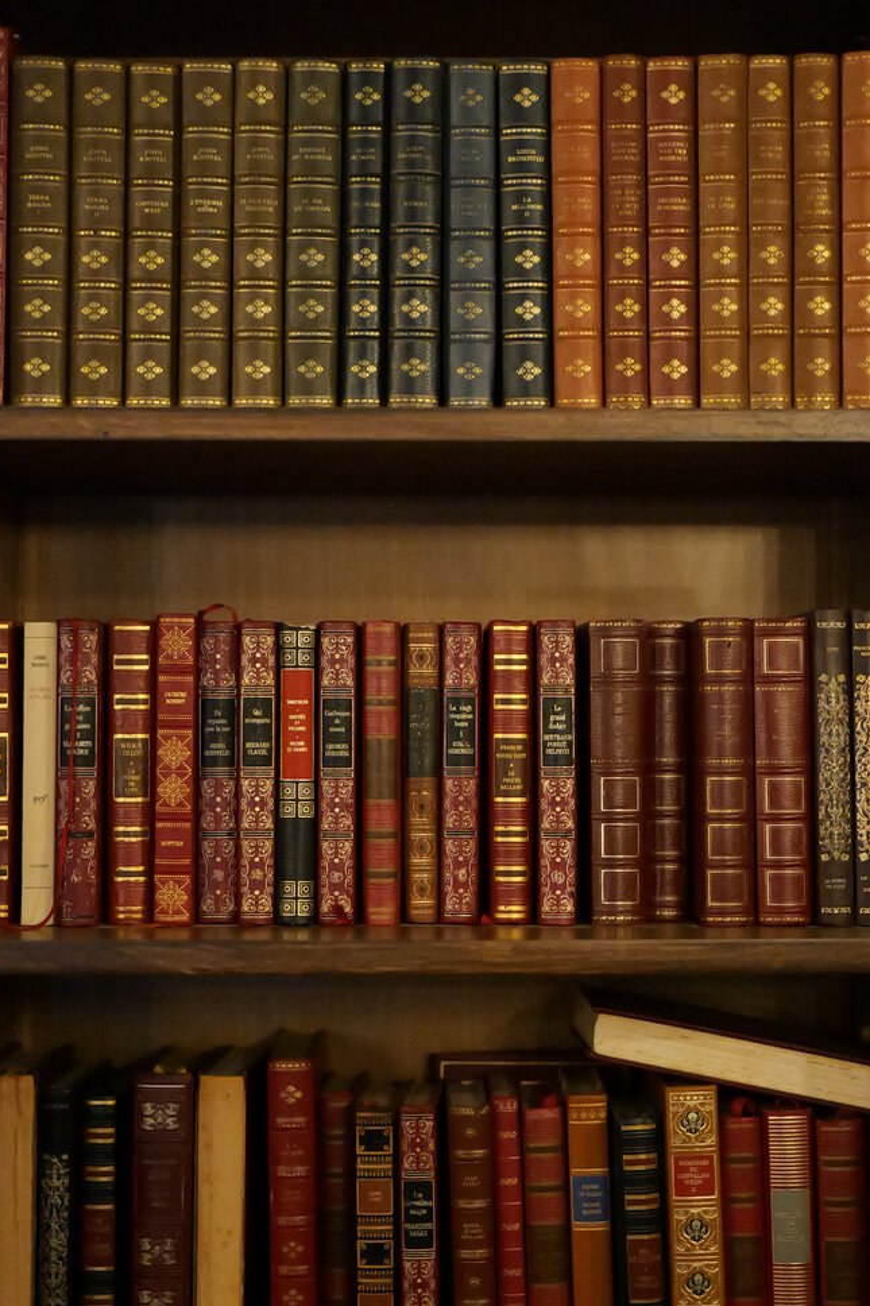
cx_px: 440
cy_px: 680
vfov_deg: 32.4
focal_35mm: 62
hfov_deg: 21.9
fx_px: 2248
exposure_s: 1/400
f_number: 1.8
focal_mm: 50
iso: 25600
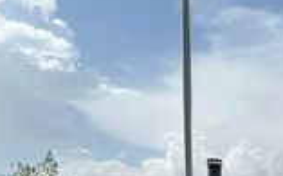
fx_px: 625
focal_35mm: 81
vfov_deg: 14.6
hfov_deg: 23.9
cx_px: 312
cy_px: 294
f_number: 1.78
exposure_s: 1/6211
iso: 80
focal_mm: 6.86
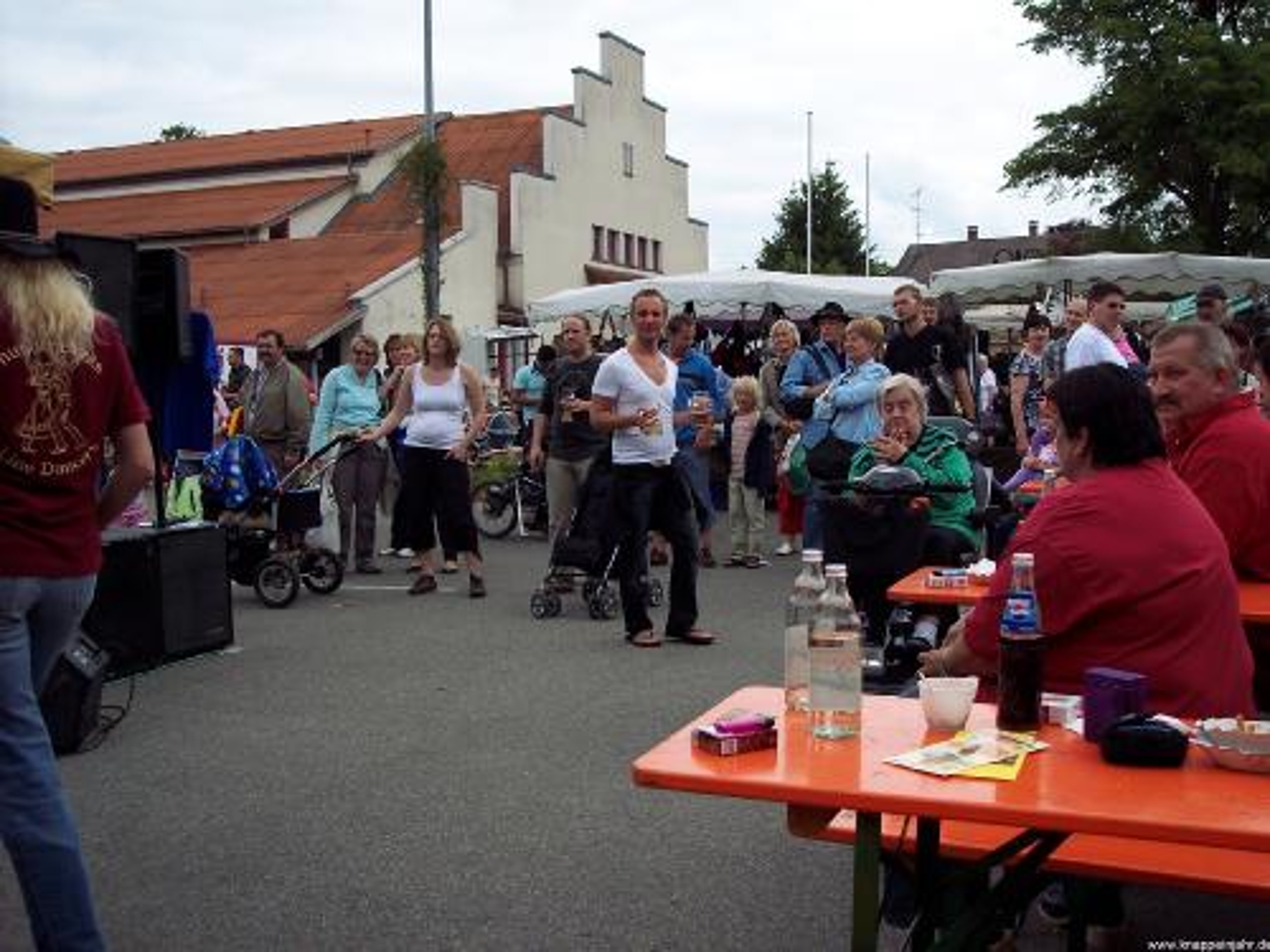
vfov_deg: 36.8
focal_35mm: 39
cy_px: 476
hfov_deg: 47.9
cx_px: 635
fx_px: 1431
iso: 100
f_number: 4
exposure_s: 1/500
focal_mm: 8
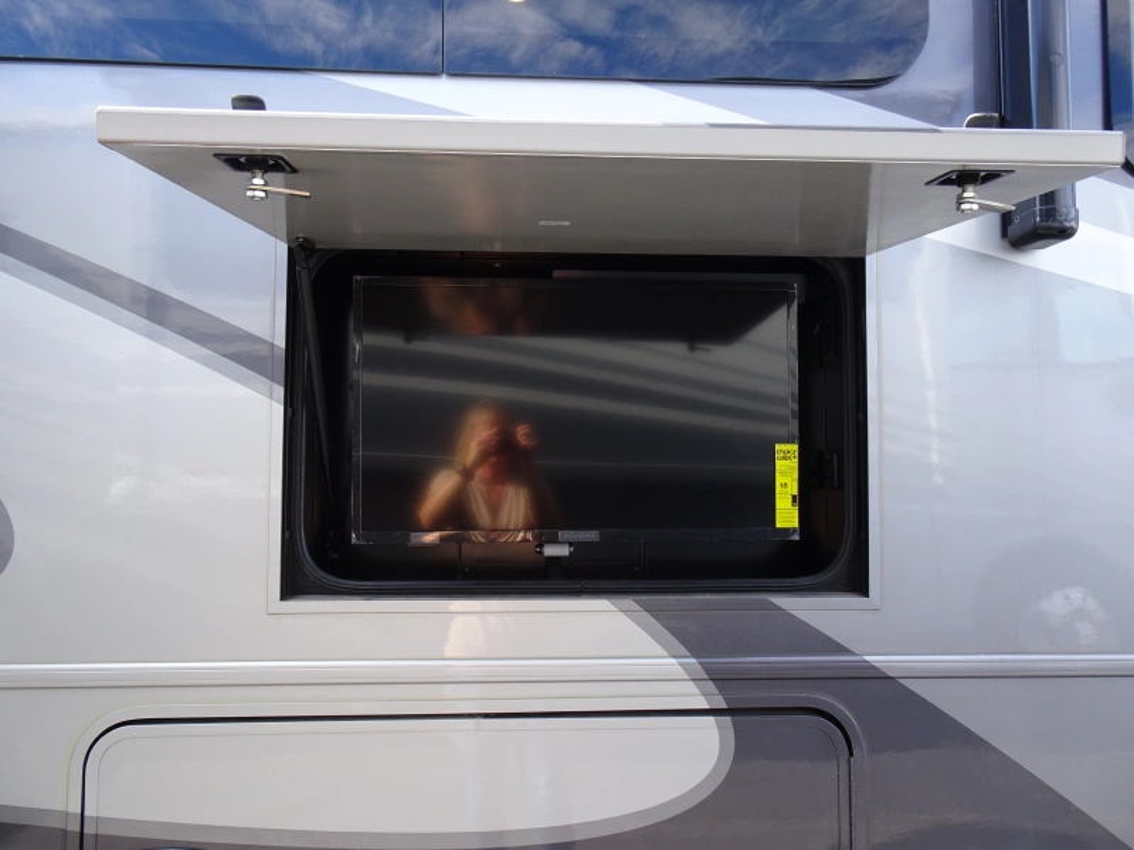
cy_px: 425
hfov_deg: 71.6
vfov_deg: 56.8
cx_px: 567
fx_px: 786
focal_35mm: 24
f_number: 3.5
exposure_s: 1/100
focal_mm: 4.1
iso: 80
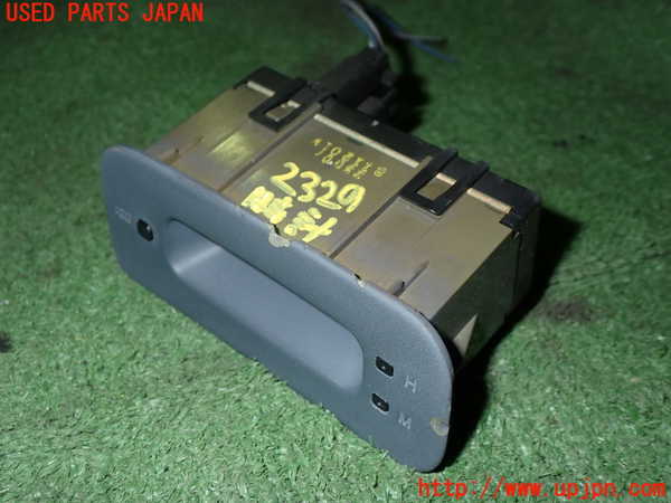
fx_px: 795
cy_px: 252
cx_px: 336
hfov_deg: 45.8
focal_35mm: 41
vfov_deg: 35.1
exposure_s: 1/40
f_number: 8
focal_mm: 7.31
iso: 200
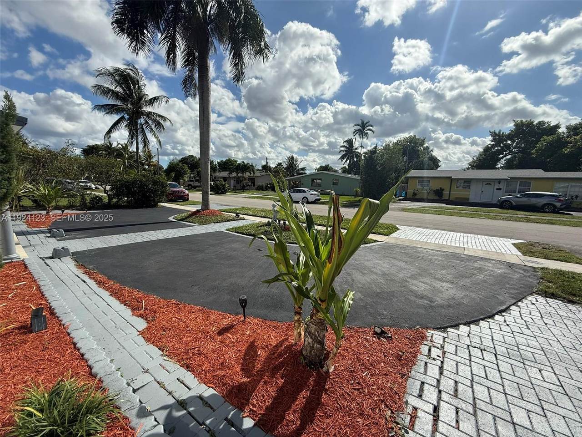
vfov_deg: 85.7
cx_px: 291
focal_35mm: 14
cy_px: 218
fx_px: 235
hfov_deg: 102.1
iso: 50
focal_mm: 2.22
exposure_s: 1/3125
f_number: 2.2
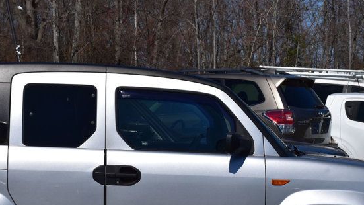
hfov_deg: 20.3
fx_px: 1013
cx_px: 136
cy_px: 160
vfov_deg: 11.5
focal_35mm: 105
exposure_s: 1/800
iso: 200
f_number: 13
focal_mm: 36
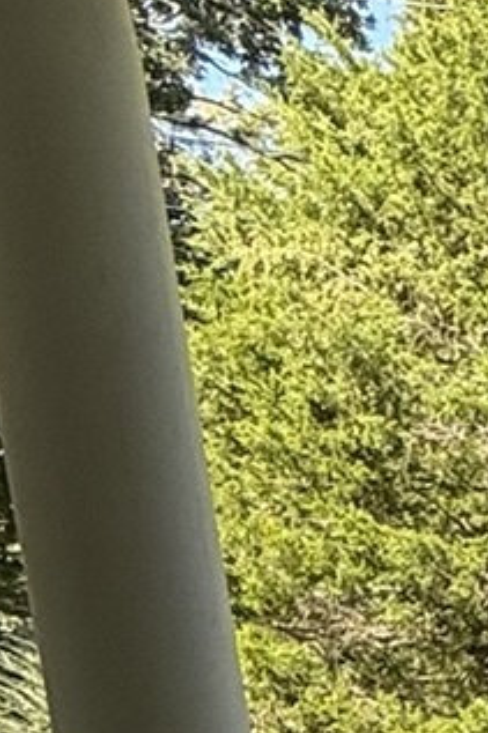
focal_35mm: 94
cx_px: 1489
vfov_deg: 19.3
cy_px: 1057
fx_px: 1913
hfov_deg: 10.3
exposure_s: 1/430
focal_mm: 2.22
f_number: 2.2
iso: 50
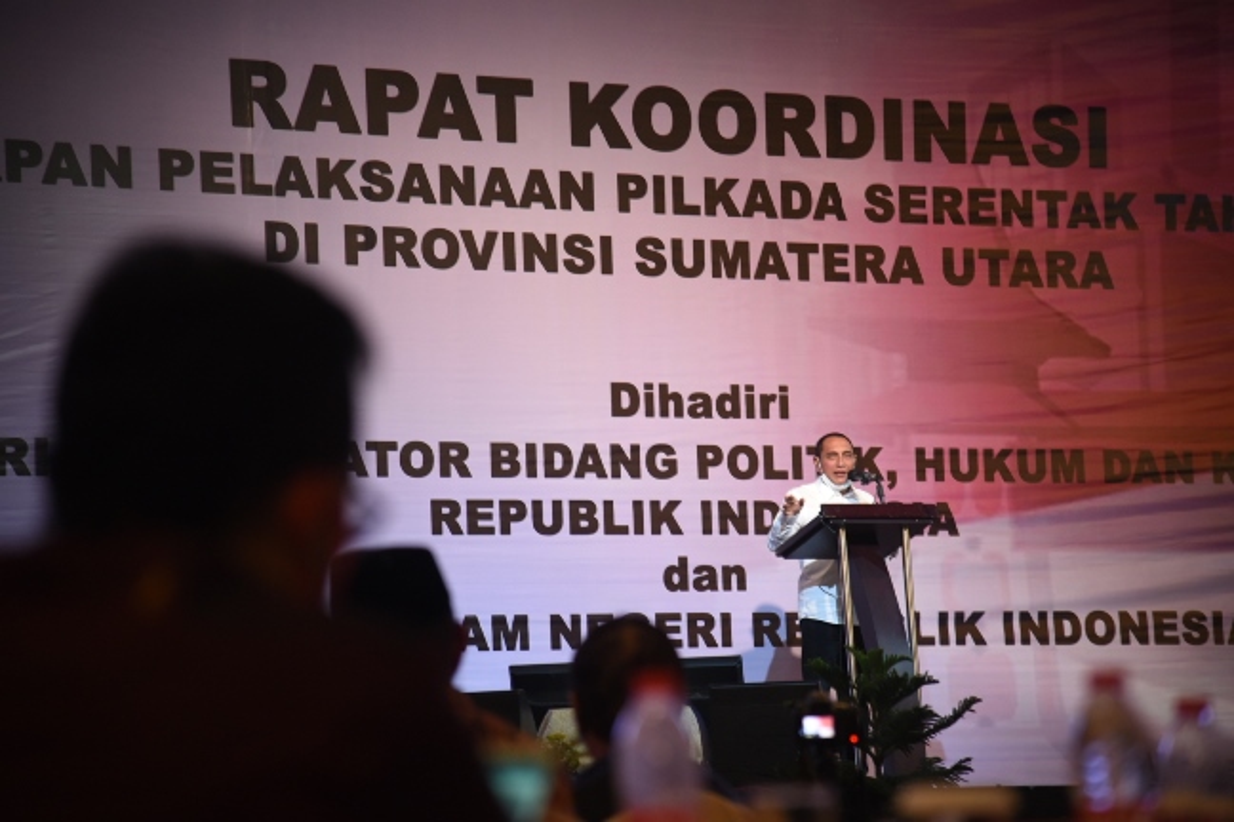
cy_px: 411
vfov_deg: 11.4
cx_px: 617
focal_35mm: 120
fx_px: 4113
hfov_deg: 17.1
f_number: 4
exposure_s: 1/100
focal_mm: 120
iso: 1600
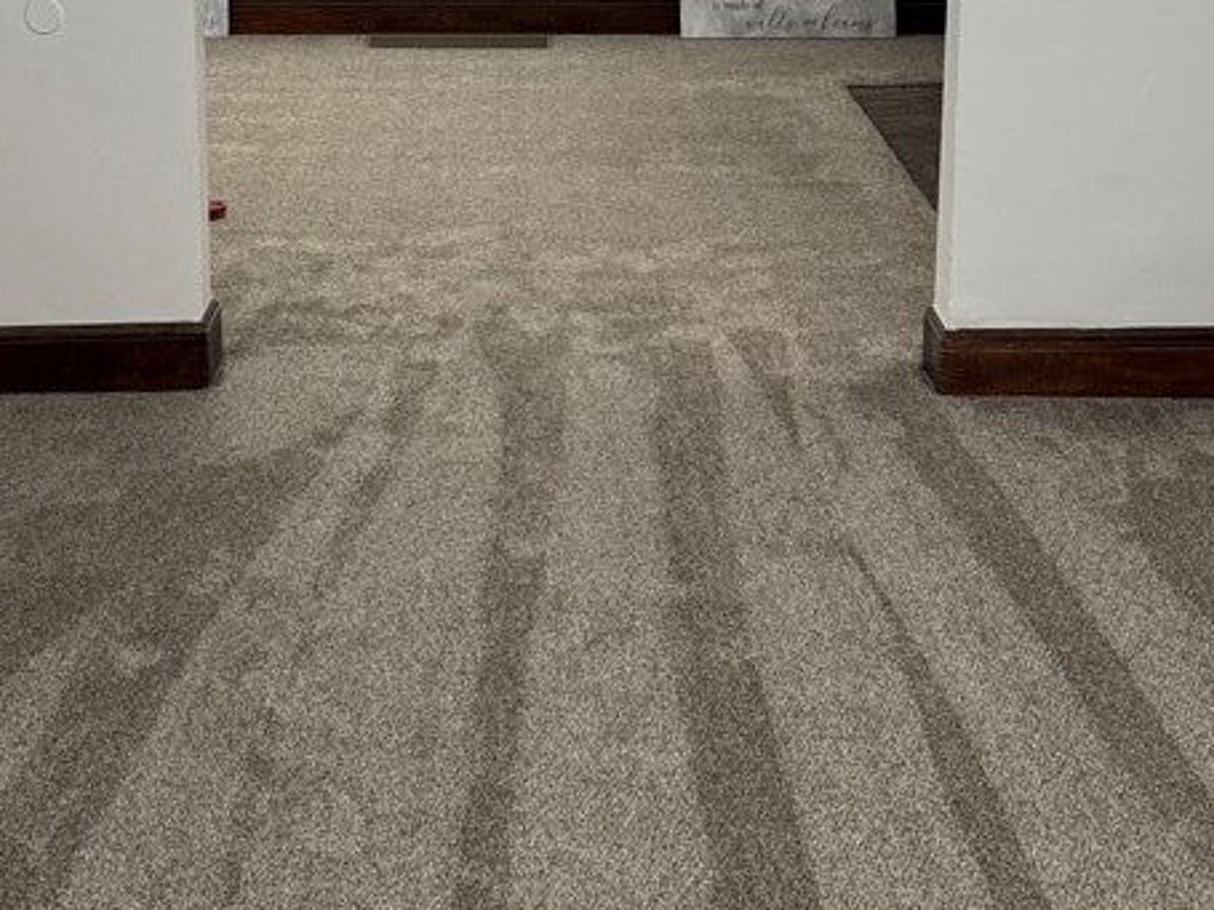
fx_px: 1893
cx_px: 515
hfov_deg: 35.5
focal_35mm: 54
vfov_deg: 25.7
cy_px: 0
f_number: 1.78
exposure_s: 1/90
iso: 200
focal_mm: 6.76
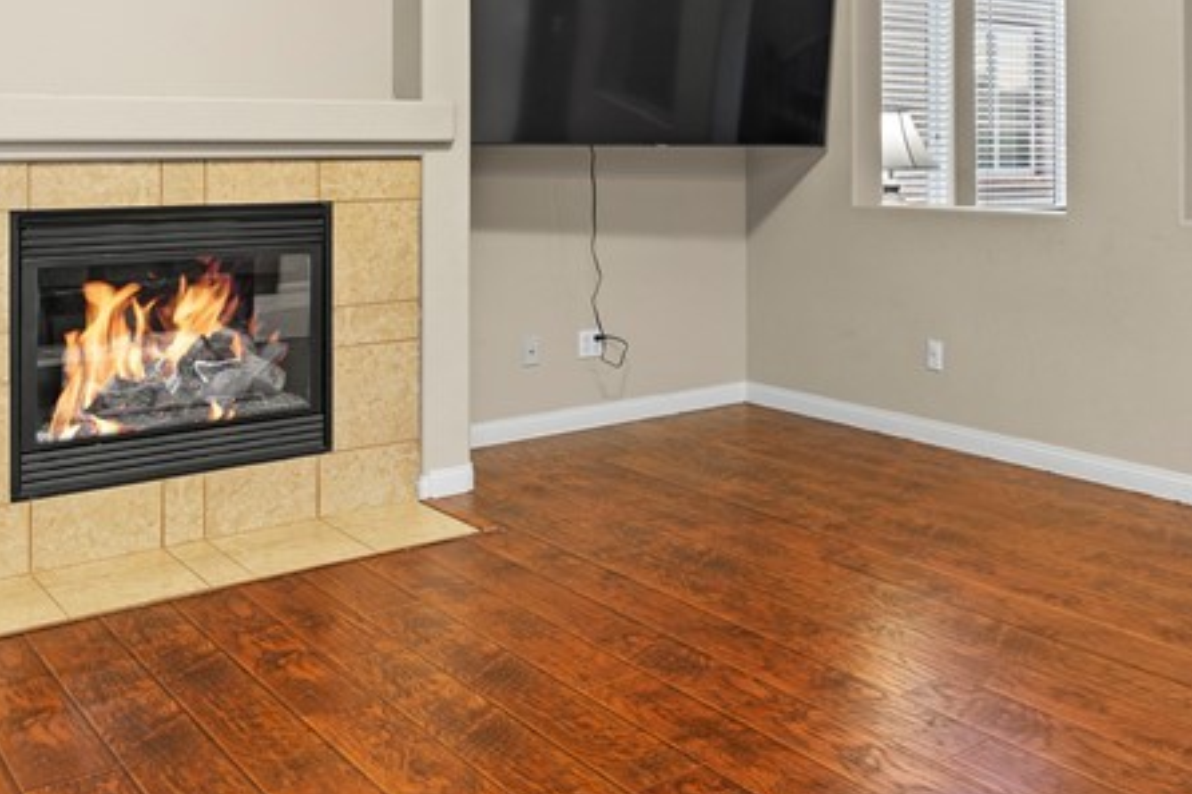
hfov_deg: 48.2
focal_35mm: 39
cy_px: 126
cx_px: 847
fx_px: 1291
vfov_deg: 32.9
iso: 200
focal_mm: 16
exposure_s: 4
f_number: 8
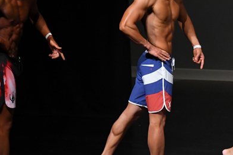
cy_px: 72
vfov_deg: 2.3
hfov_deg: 3.5
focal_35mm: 591
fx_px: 3825
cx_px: 150
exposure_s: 1/400
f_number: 5.6
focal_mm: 200
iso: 5000
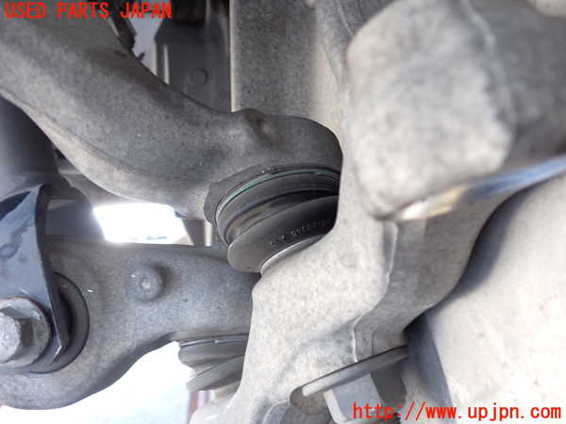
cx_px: 283
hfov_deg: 60.0
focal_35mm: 30
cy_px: 212
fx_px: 491
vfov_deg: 46.8
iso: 250
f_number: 2.3
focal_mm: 5.4
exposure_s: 1/30
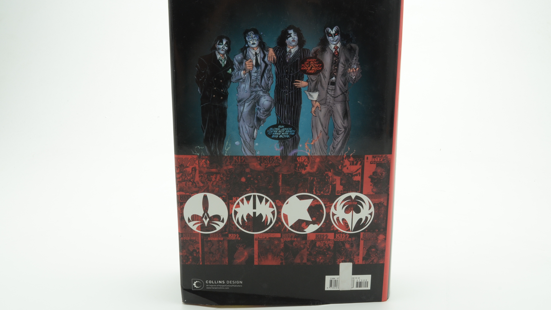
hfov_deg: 47.8
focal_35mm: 43
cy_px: 144
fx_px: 621
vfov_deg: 28.0
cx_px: 276
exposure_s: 1/125
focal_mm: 27
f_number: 18
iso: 400
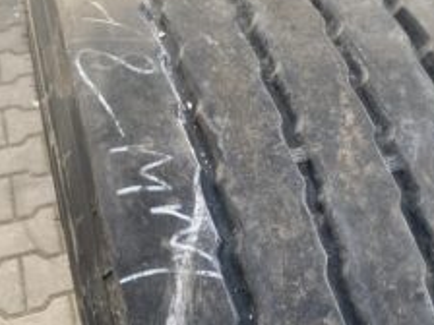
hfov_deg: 37.8
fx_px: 627
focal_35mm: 50
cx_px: 291
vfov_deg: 29.1
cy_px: 175
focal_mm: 4.25
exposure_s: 1/122
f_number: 1.8
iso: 32
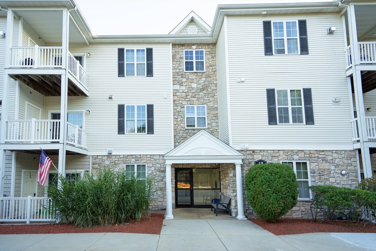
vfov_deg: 73.8
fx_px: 167
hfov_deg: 96.7
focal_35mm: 16
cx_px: 188
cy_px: 126
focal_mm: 16
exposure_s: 1/160
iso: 160
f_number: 4
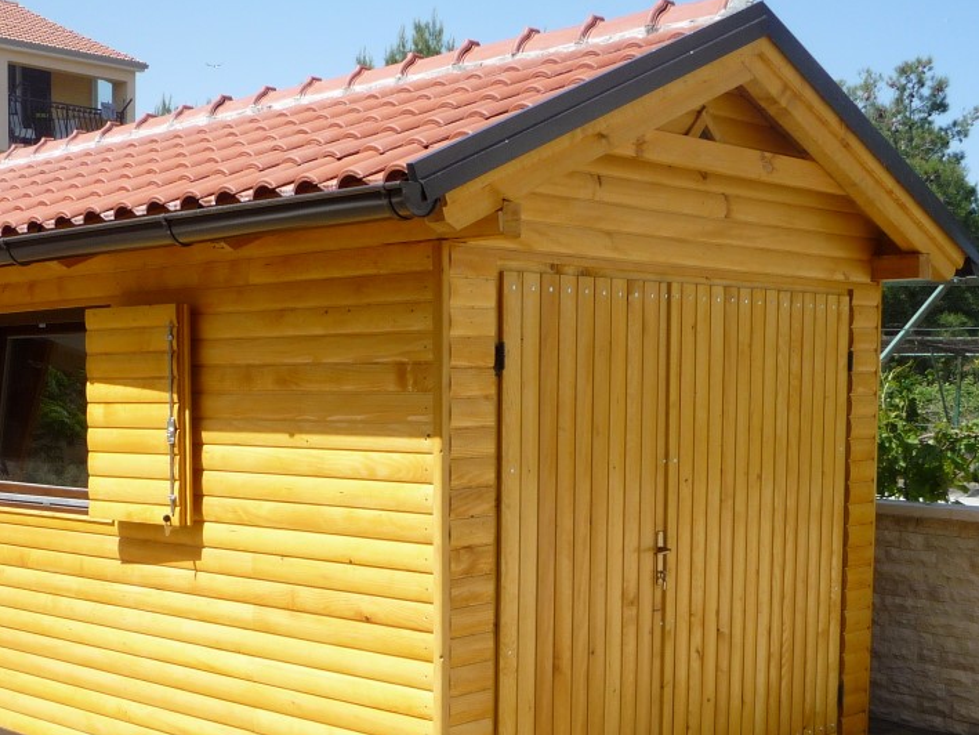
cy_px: 525
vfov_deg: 27.8
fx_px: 1471
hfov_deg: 36.3
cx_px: 307
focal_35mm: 52
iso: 100
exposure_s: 1/400
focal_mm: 5.3
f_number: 4.5
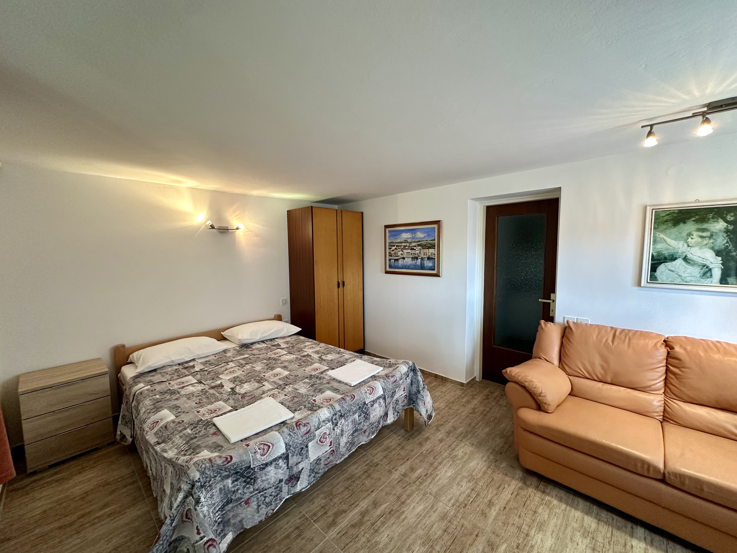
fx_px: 298
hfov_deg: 102.1
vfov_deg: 85.7
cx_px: 368
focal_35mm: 14
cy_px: 276
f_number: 2.2
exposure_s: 1/100
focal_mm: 2.22
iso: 250
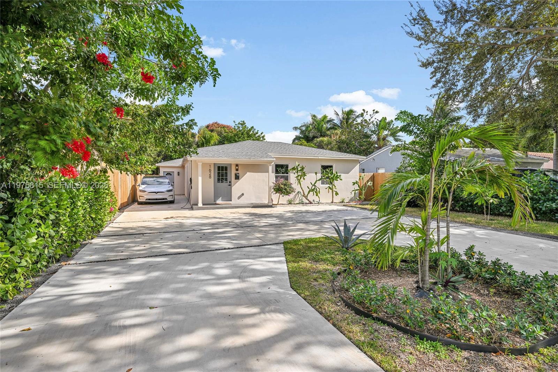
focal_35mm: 18
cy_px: 186
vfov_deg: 67.4
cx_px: 279
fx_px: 279
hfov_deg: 90.0
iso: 80
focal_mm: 18
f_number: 9
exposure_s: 1/125
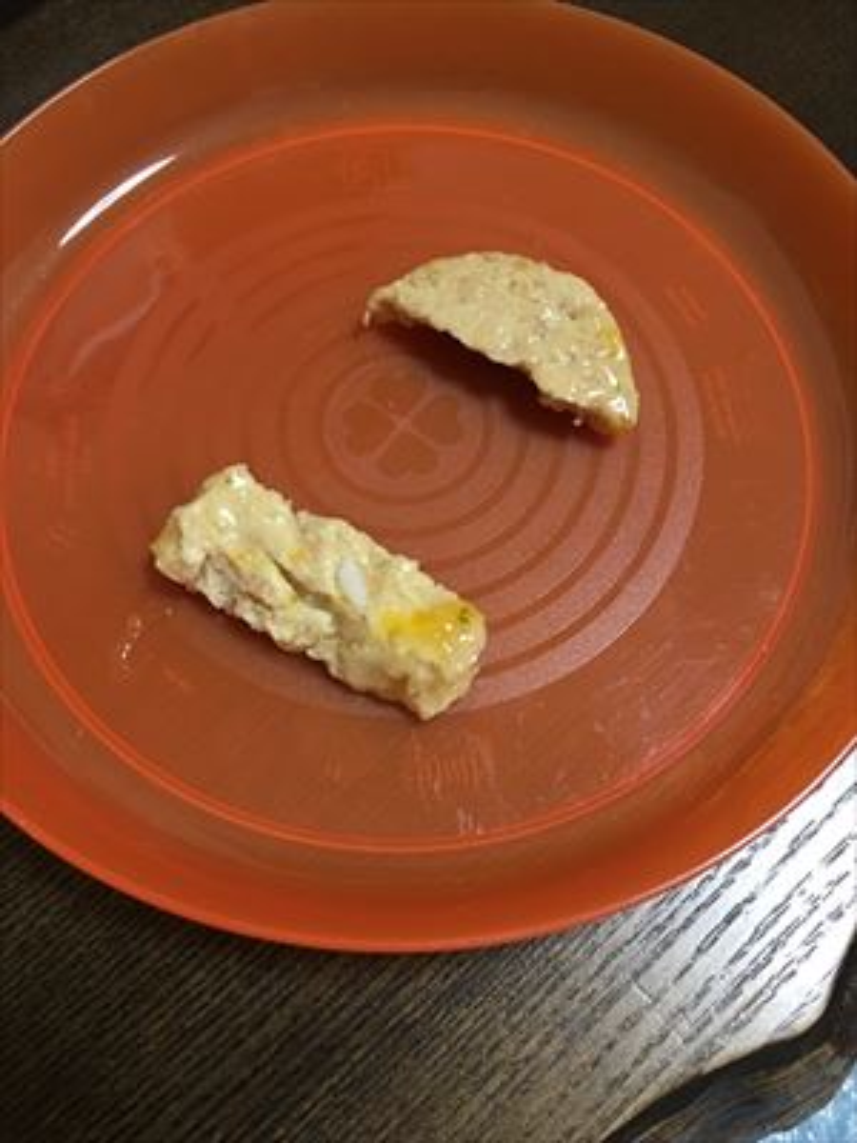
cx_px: 428
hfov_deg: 48.2
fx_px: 957
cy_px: 572
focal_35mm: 29
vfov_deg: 61.7
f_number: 2.2
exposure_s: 1/15
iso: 64
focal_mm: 4.15
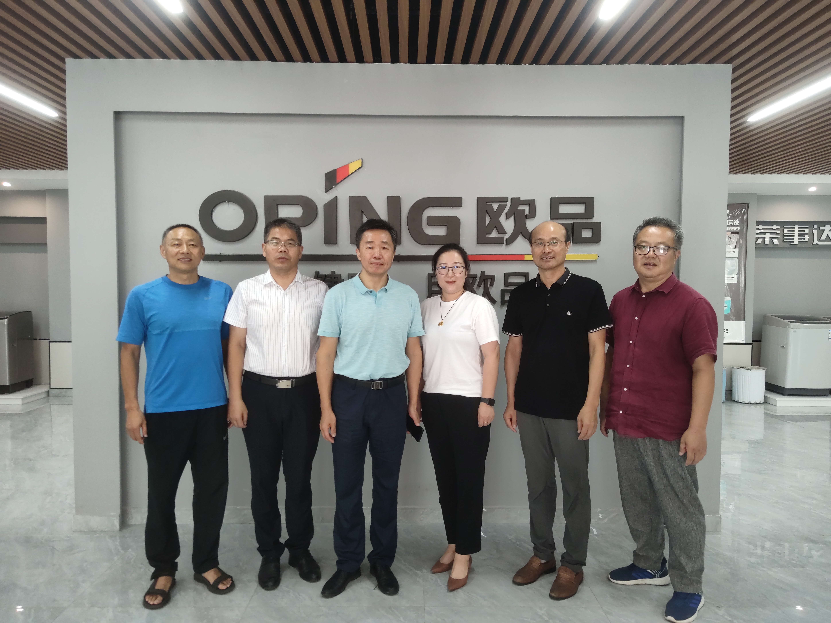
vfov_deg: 56.8
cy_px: 312
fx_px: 576
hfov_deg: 71.6
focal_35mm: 24
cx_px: 416
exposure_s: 1/50
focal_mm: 6.72
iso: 343
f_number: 1.69
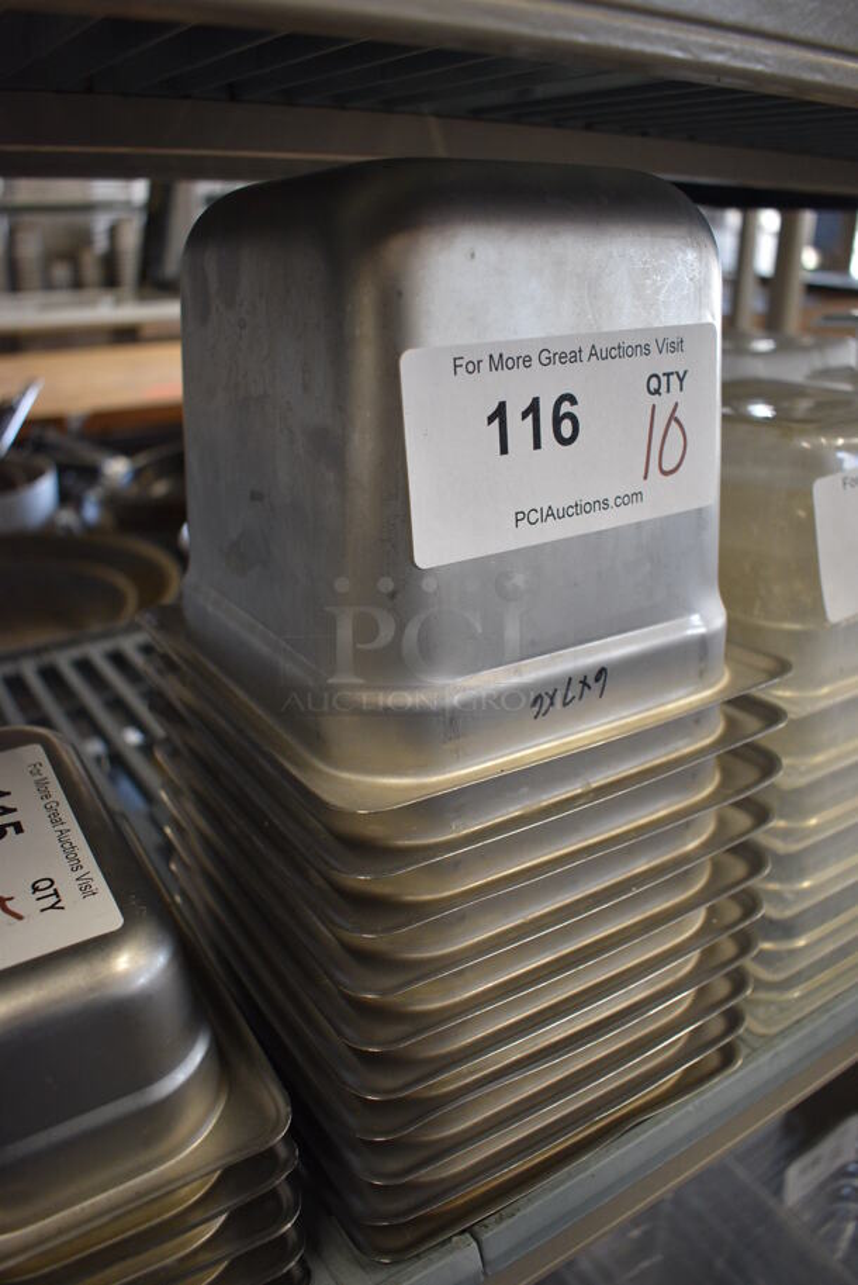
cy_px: 642
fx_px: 964
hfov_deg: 48.0
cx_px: 429
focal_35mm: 27
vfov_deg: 67.3
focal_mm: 18
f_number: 3.5
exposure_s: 1/125
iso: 1000
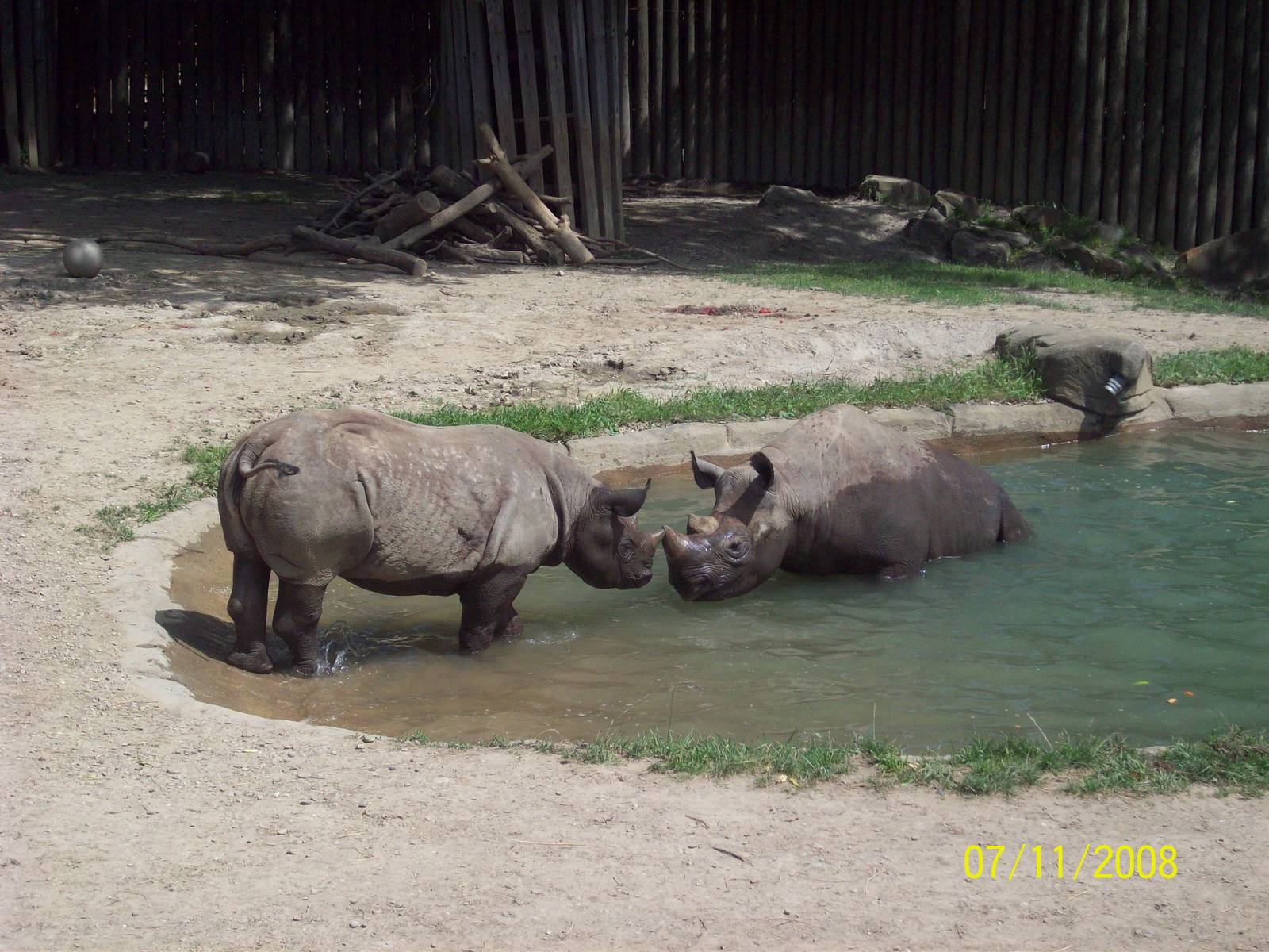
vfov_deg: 19.1
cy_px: 476
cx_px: 634
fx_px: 2823
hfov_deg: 25.3
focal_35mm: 77
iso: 80
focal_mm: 12.8
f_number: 8.5
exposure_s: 1/189
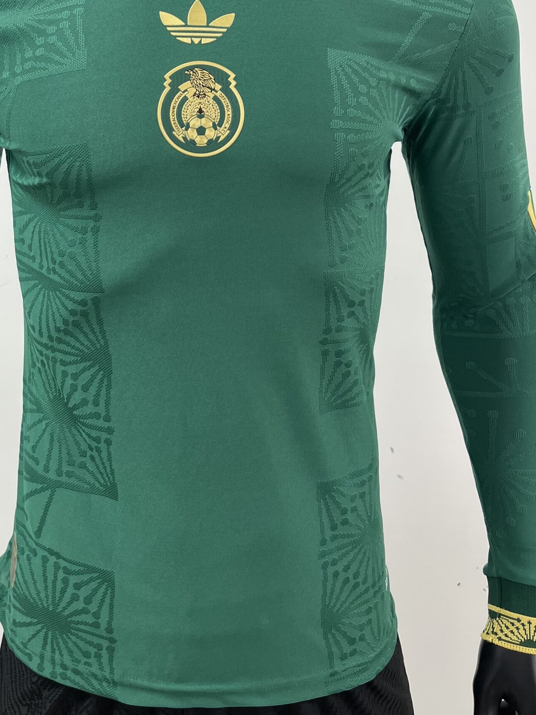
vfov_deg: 46.3
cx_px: 203
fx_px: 805
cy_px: 186
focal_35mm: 39
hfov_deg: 36.6
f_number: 1.6
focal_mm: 5.1
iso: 80
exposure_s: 1/100
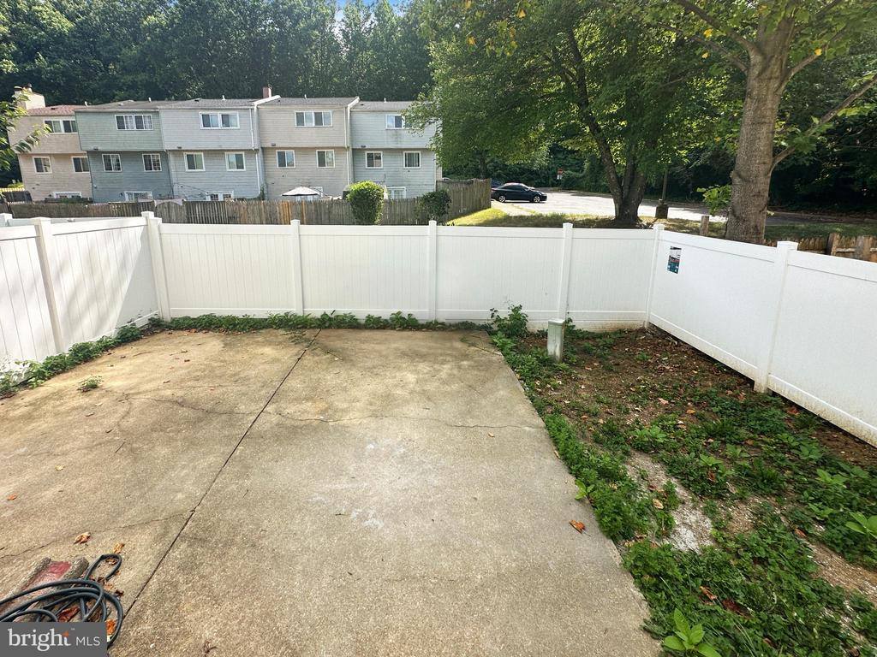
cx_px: 438
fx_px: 355
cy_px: 328
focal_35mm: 14
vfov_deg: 85.7
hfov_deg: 102.1
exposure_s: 1/610
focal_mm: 2.22
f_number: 2.2
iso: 40
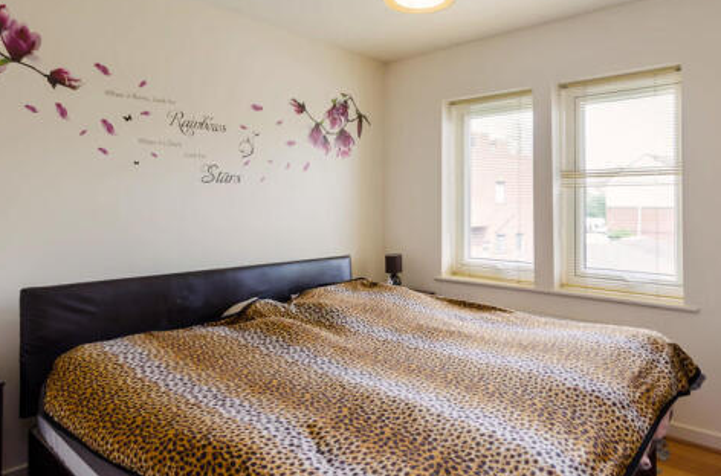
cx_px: 385
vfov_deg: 50.6
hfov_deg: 71.6
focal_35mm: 25
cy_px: 186
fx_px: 499
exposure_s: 1/25
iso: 400
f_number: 7.1
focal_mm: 12
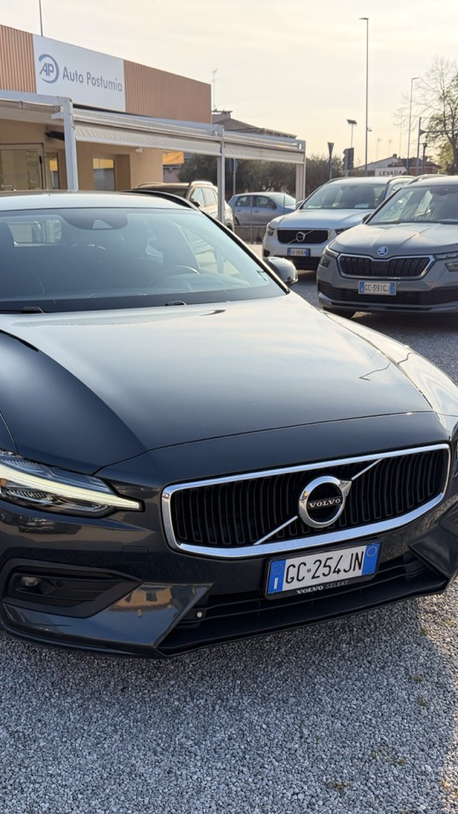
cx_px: 164
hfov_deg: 33.5
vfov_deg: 56.6
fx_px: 755
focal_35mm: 35
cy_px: 406
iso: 100
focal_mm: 6.76
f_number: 1.78
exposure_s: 1/3021
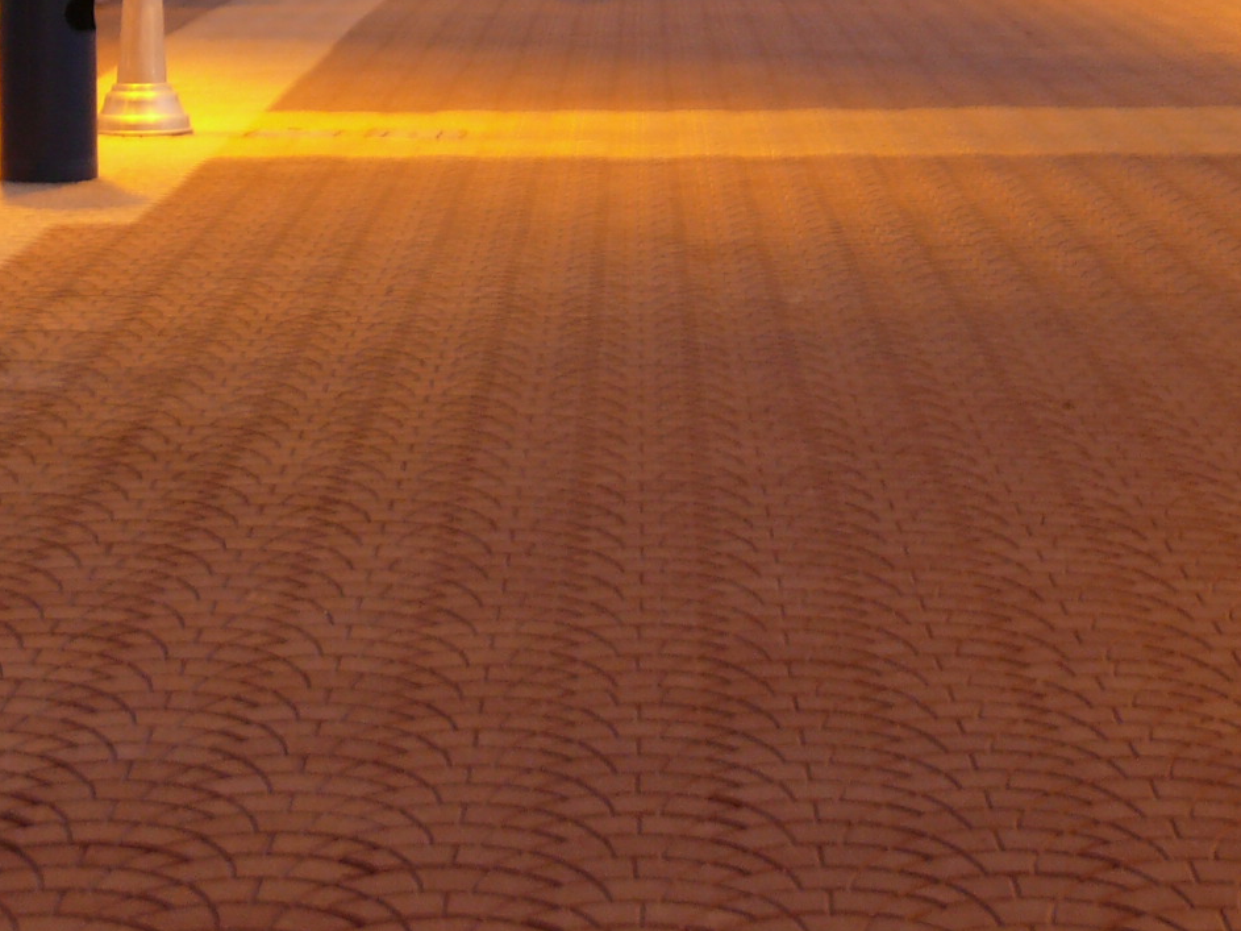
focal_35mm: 95
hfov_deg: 20.6
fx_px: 3405
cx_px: 816
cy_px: -308
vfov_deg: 14.8
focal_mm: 7.4
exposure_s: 1/5
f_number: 2.8
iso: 100
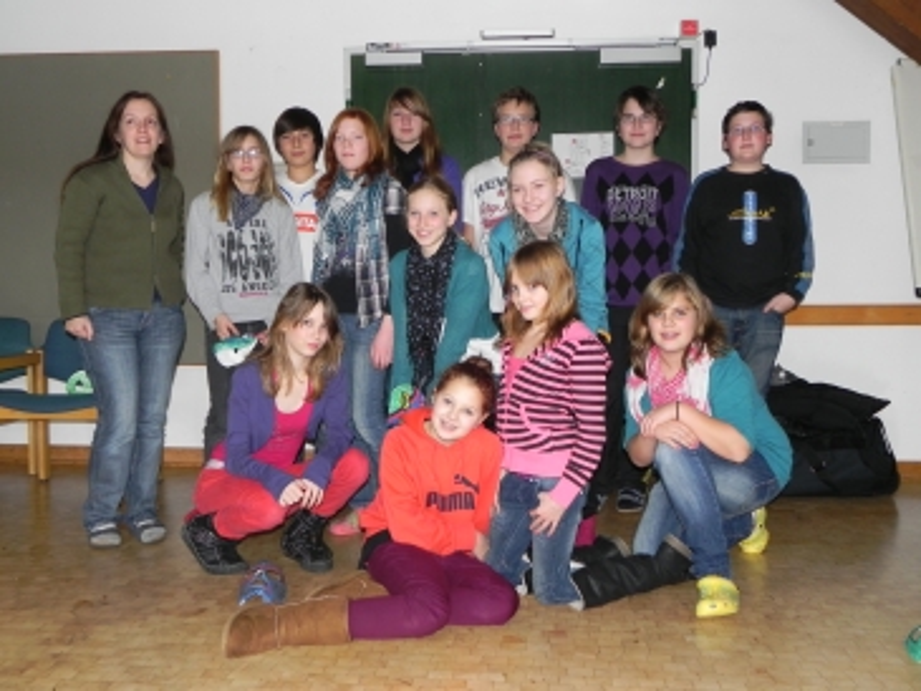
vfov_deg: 43.0
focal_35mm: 33
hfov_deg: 55.3
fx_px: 878
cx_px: 460
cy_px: 346
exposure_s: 1/30
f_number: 2.8
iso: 200
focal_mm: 5.9
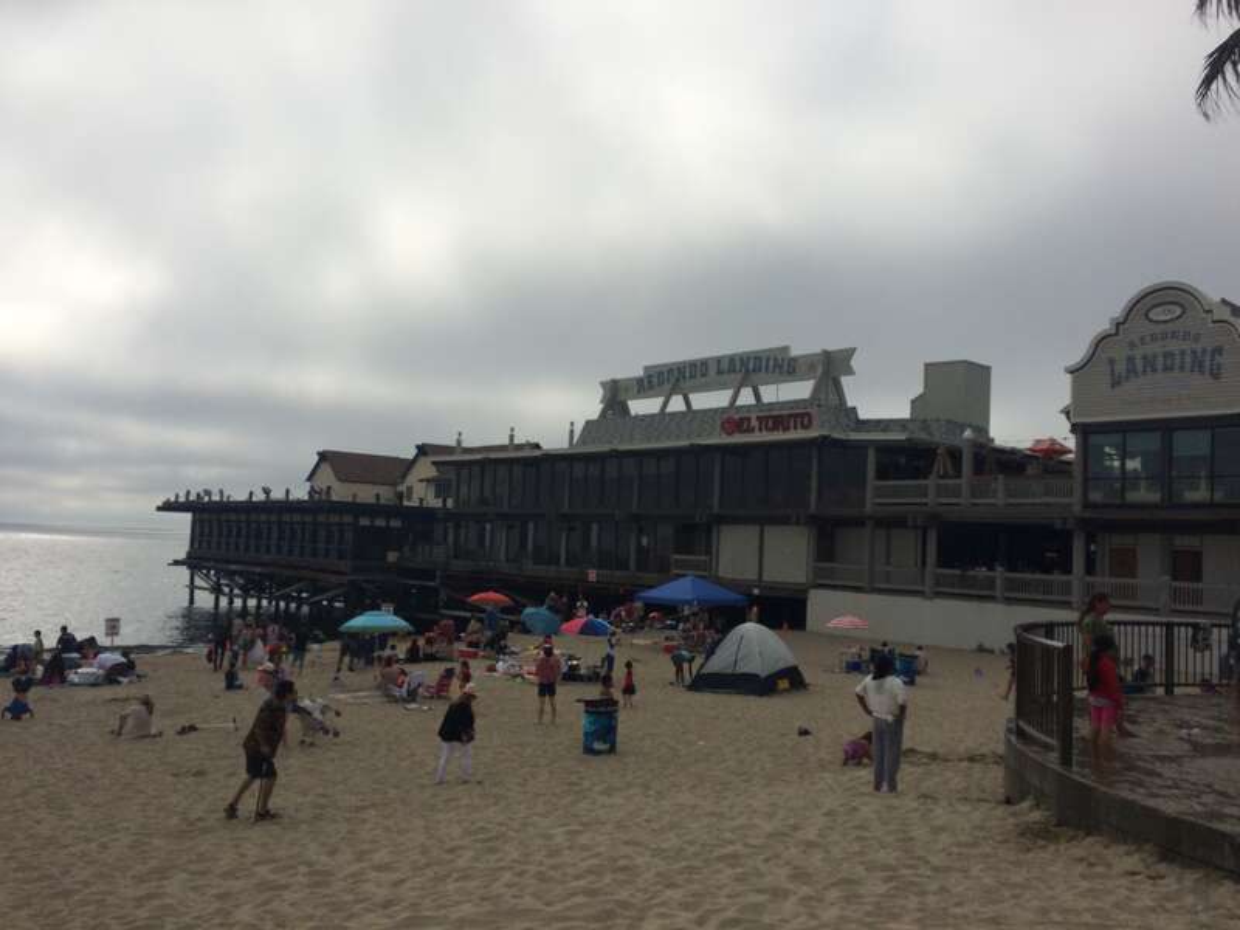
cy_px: 465
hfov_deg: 61.7
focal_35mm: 29
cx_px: 620
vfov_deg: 48.2
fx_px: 1039
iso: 32
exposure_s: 1/6849
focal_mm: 4.15
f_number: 2.2
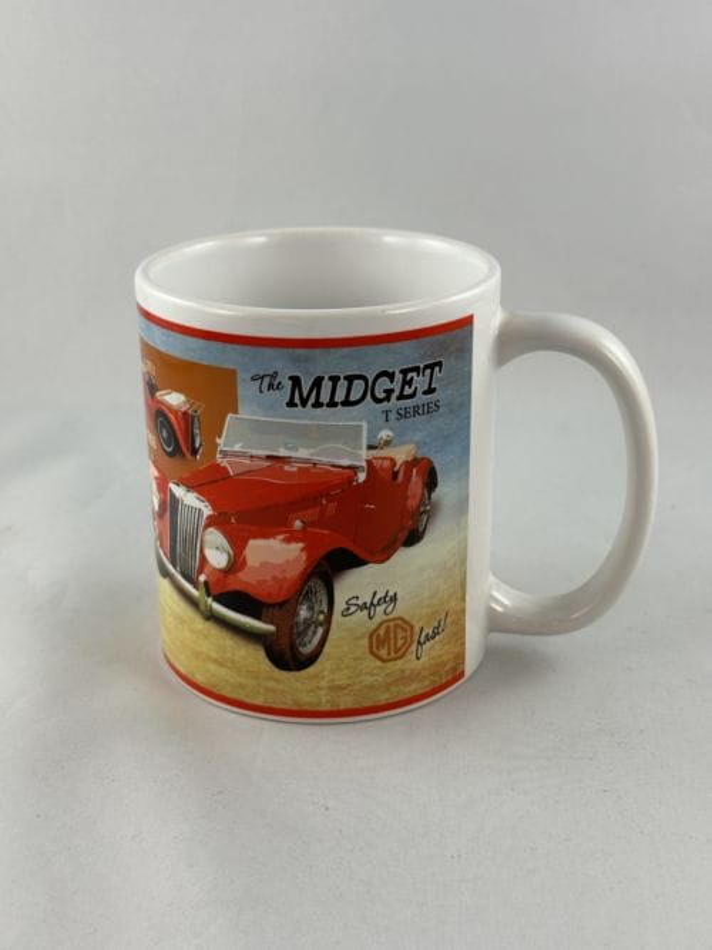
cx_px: 356
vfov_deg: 39.7
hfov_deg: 30.3
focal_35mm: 48
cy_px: 475
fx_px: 1317
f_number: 1.78
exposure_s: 1/100
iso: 50
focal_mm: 6.86
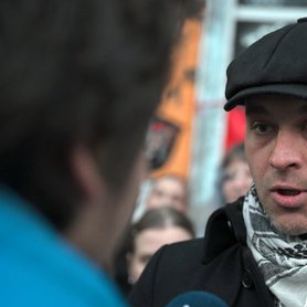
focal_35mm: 87
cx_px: 232
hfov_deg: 19.8
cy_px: 175
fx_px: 873
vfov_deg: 19.9
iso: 2000
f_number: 2.8
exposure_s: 1/320
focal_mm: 57
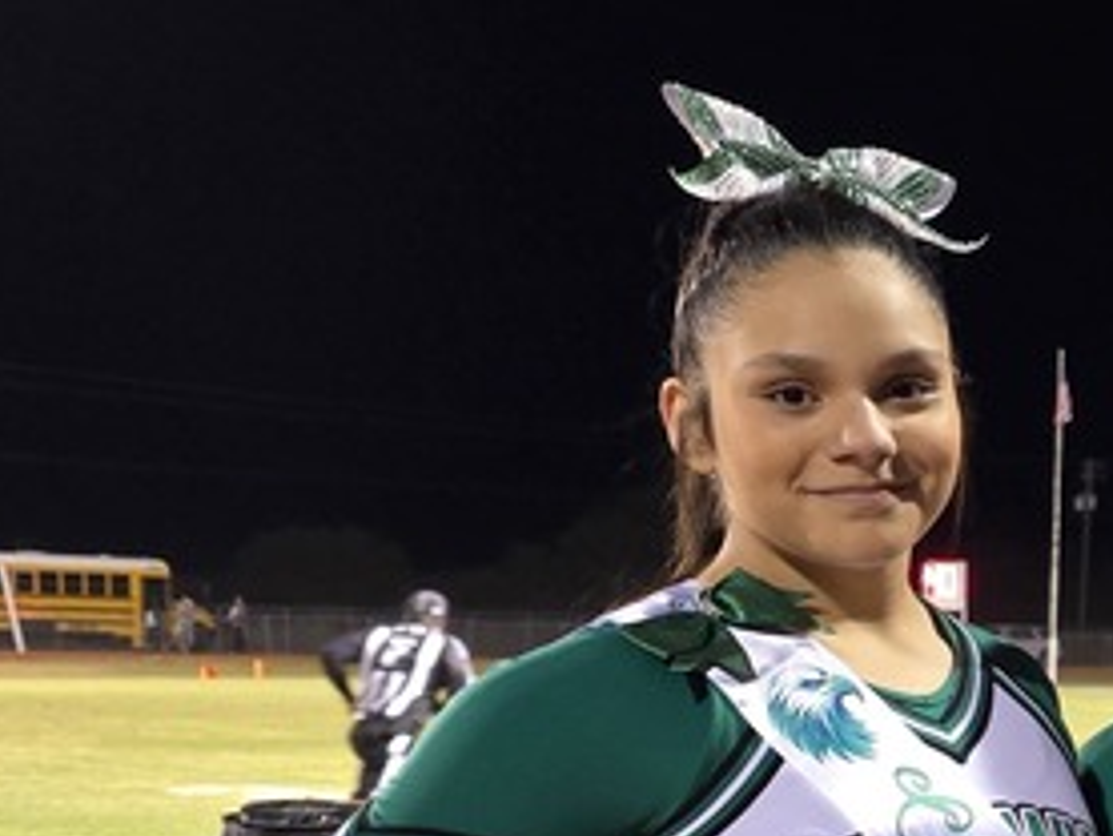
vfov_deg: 16.8
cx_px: 1579
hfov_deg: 20.3
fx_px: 2734
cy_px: 924
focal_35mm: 85
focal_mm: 6.3
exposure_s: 1/60
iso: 1000
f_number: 1.7
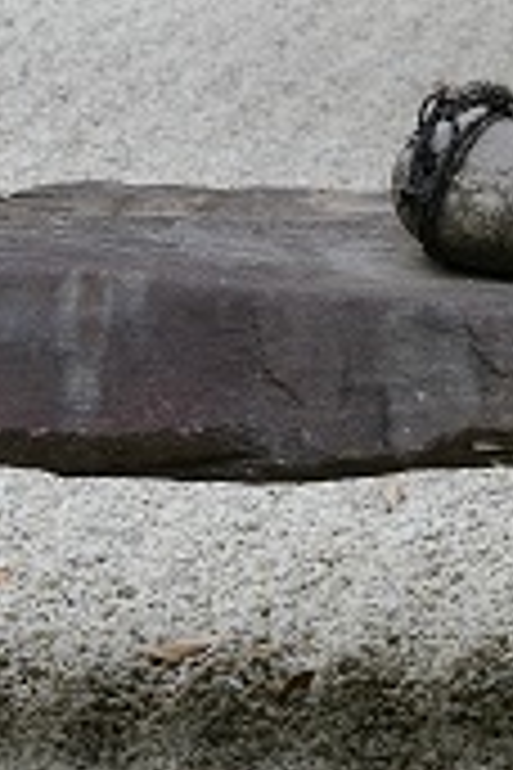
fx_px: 4082
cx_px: 459
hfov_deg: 7.2
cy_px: 149
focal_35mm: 191
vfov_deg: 10.7
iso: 320
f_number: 5
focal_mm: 34.2
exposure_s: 1/400
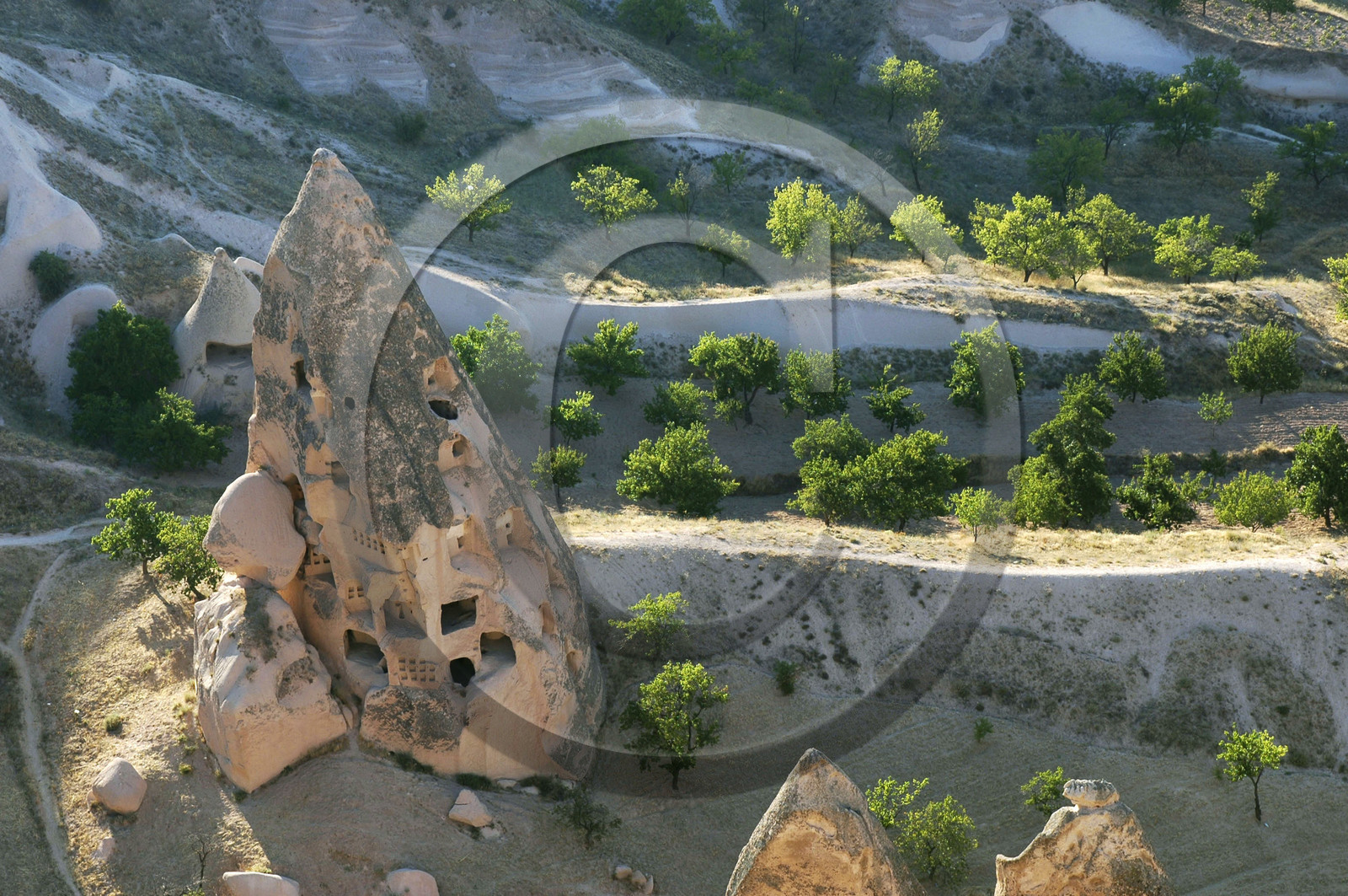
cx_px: 674
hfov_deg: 19.5
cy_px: 448
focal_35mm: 105
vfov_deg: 13.0
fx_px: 3927
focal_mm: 70
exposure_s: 1/200
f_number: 7.1
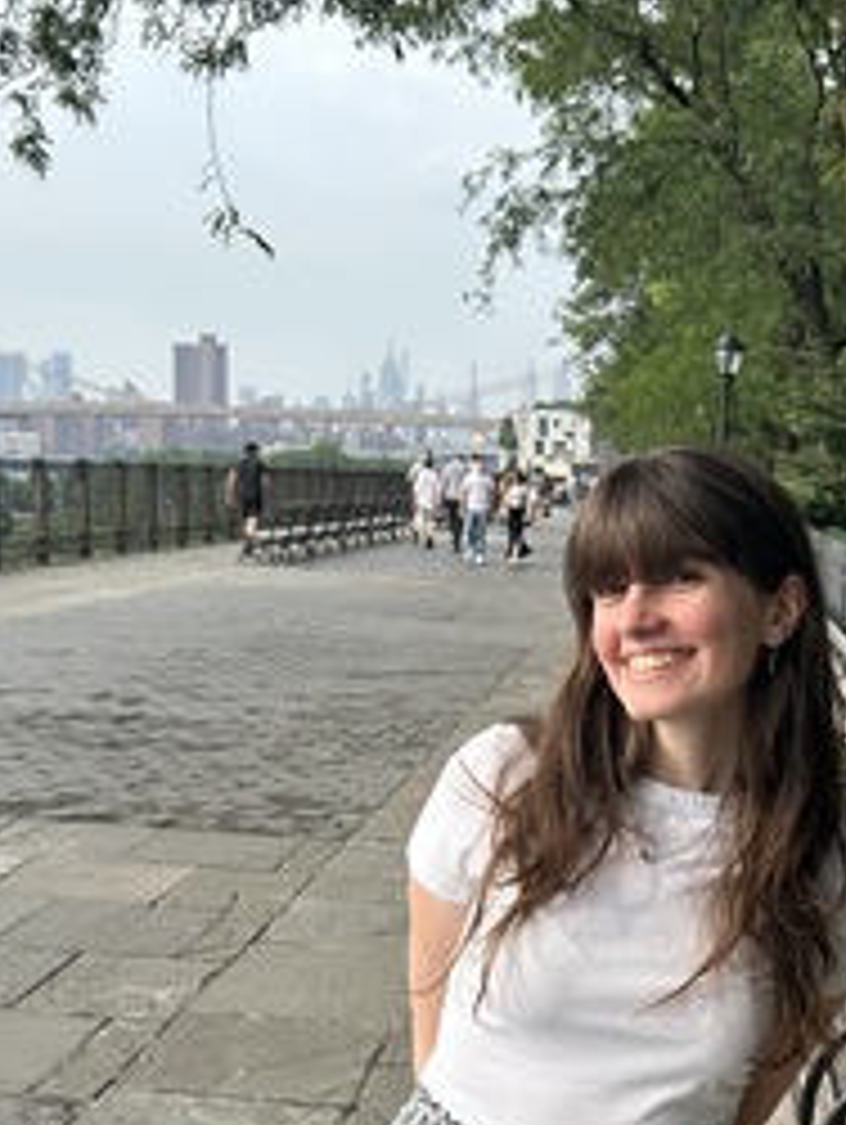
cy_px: 873
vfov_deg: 35.8
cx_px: 578
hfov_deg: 27.9
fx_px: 1692
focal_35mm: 52
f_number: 1.5
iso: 50
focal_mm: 5.7
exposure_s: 1/1159
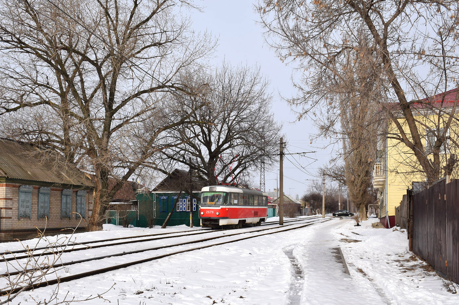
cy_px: 152
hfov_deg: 53.2
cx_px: 230
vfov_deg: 36.8
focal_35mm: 36
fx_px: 458
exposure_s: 1/500
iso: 200
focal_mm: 24
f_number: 8
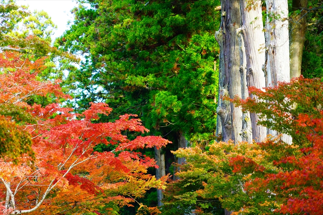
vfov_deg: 5.7
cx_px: 162
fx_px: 2153
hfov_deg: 8.6
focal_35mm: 240
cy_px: 108
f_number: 6.3
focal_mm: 240
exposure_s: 1/250
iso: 1250
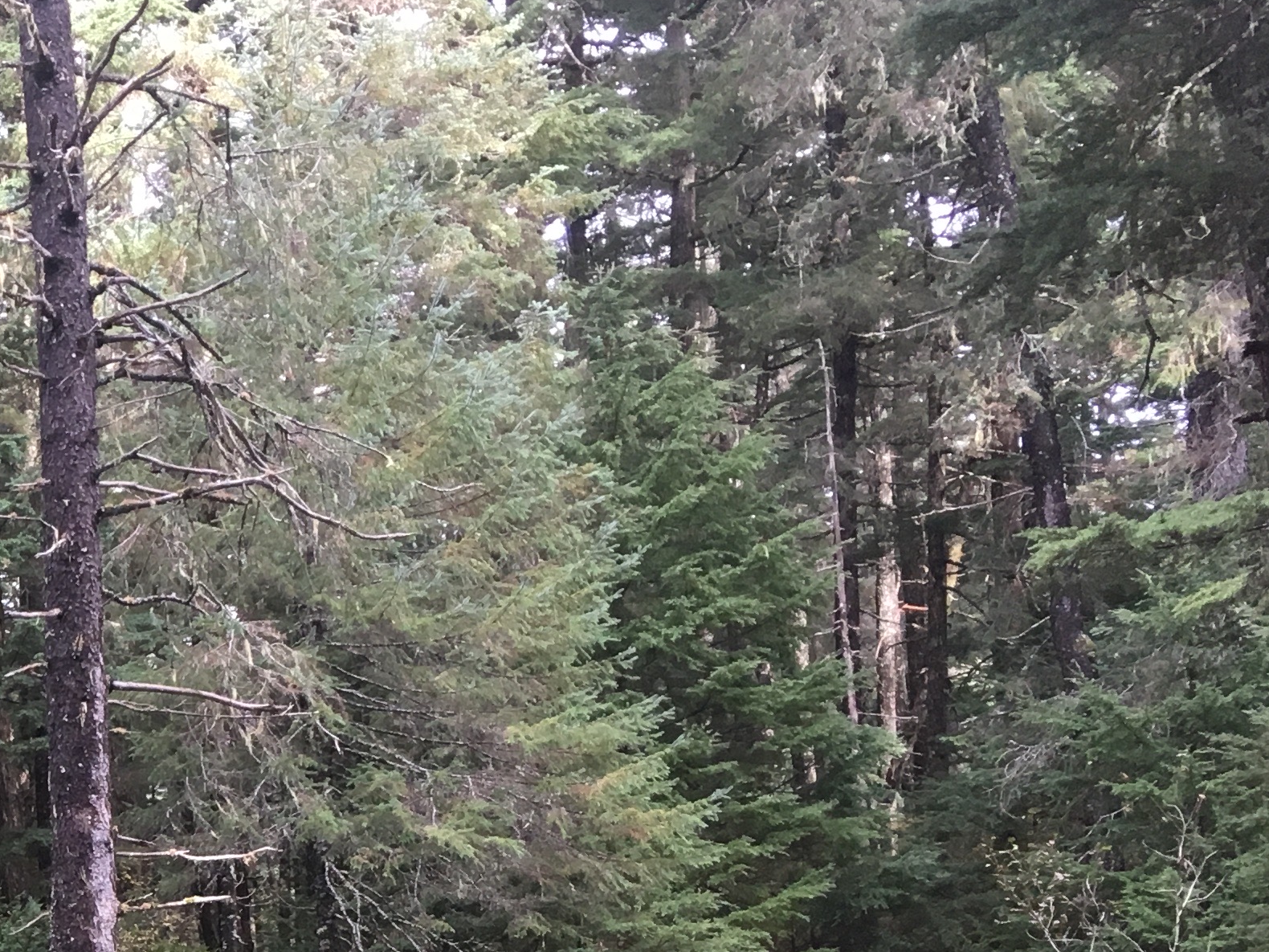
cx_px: -302
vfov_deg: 18.8
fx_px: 2713
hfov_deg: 23.7
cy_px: 1148
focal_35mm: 74
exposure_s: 1/30
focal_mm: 4.15
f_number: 2.2
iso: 32
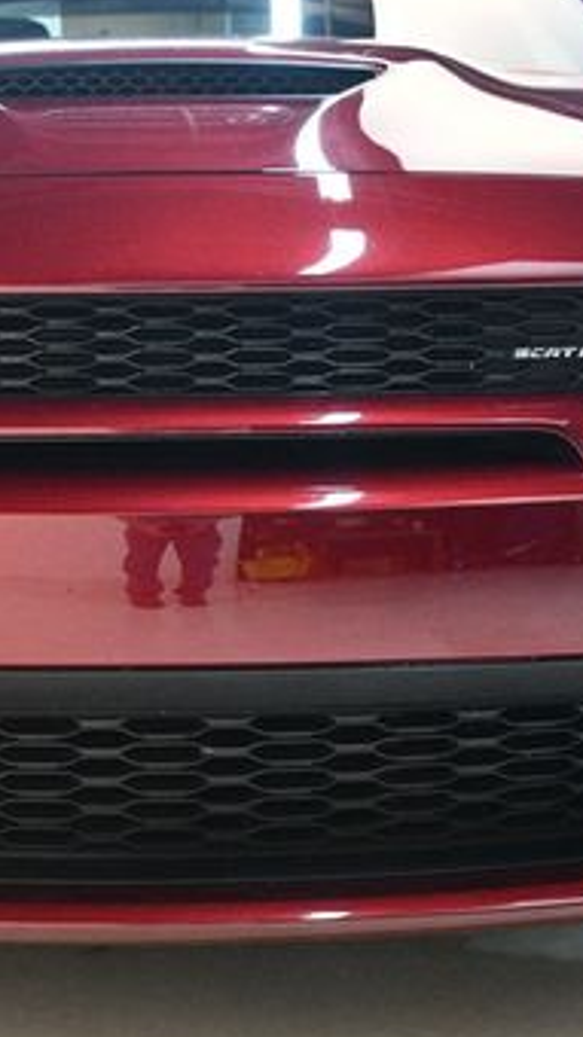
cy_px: 458
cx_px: 189
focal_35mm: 71
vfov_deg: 29.7
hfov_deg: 16.9
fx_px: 1953
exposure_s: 1/80
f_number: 3.8
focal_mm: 24
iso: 3200
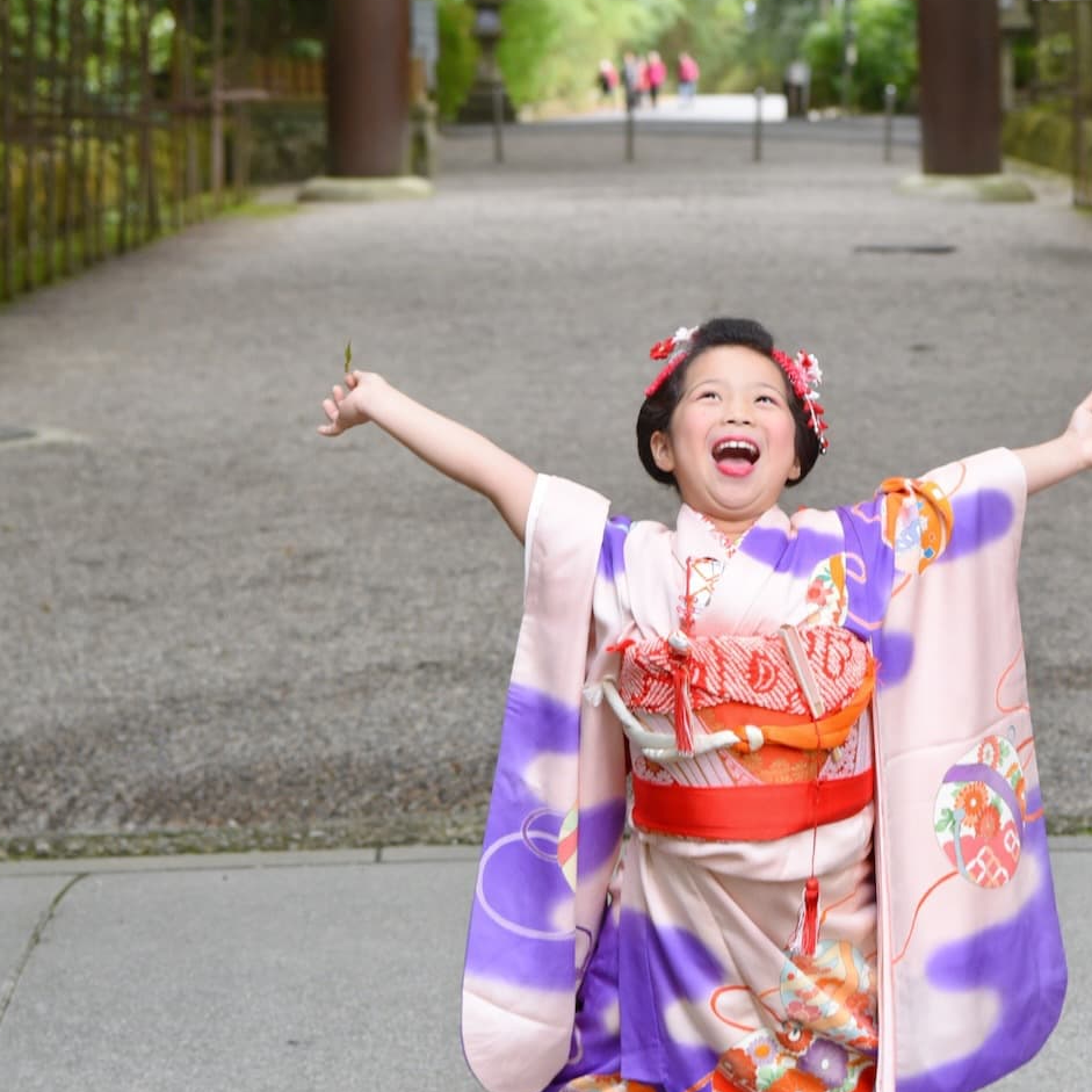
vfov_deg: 15.5
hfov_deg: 15.5
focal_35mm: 112
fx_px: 3997
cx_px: 737
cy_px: 345
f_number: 5.6
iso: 1250
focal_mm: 62
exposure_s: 1/125
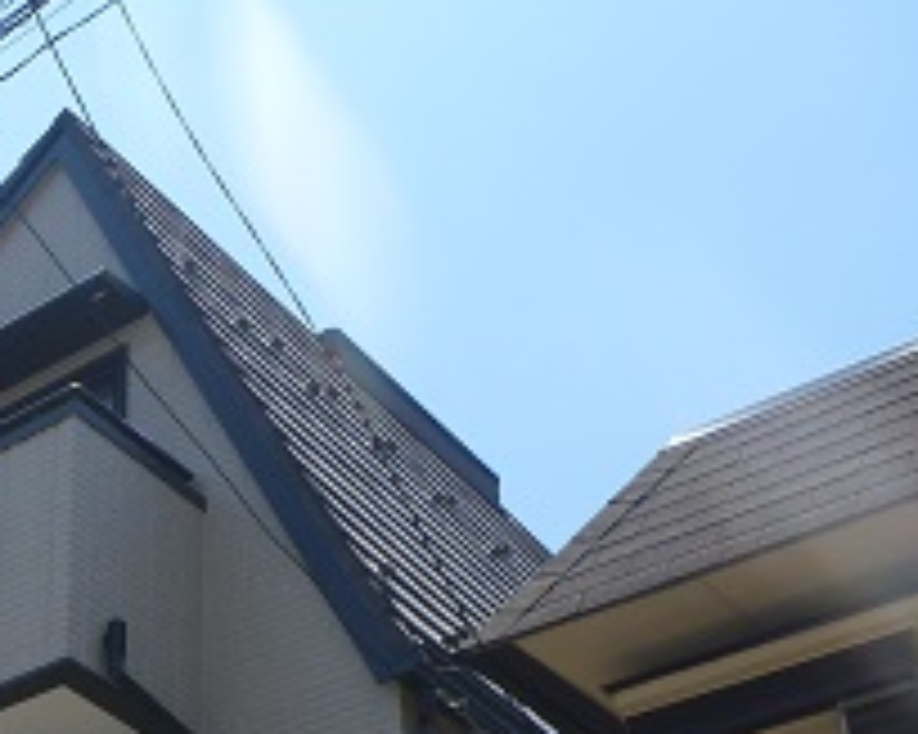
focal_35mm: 75
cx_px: -27
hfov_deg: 24.1
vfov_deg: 19.2
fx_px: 2037
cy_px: 892
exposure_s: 1/640
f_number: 3.3
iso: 100
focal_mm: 4.9
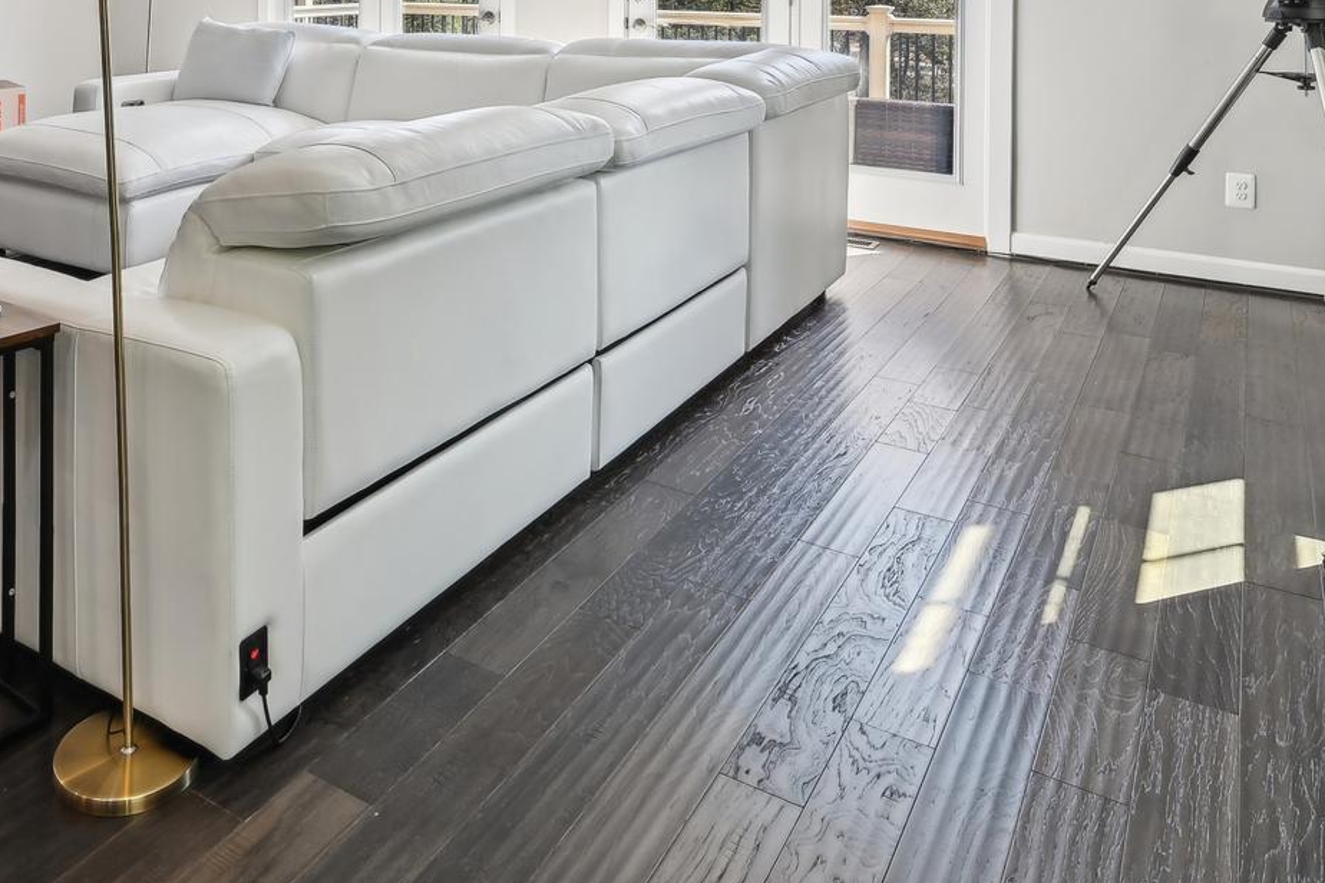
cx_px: 410
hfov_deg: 58.5
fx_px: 1141
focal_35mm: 31
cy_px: -62
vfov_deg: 36.5
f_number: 8
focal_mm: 14
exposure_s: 1/50
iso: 100
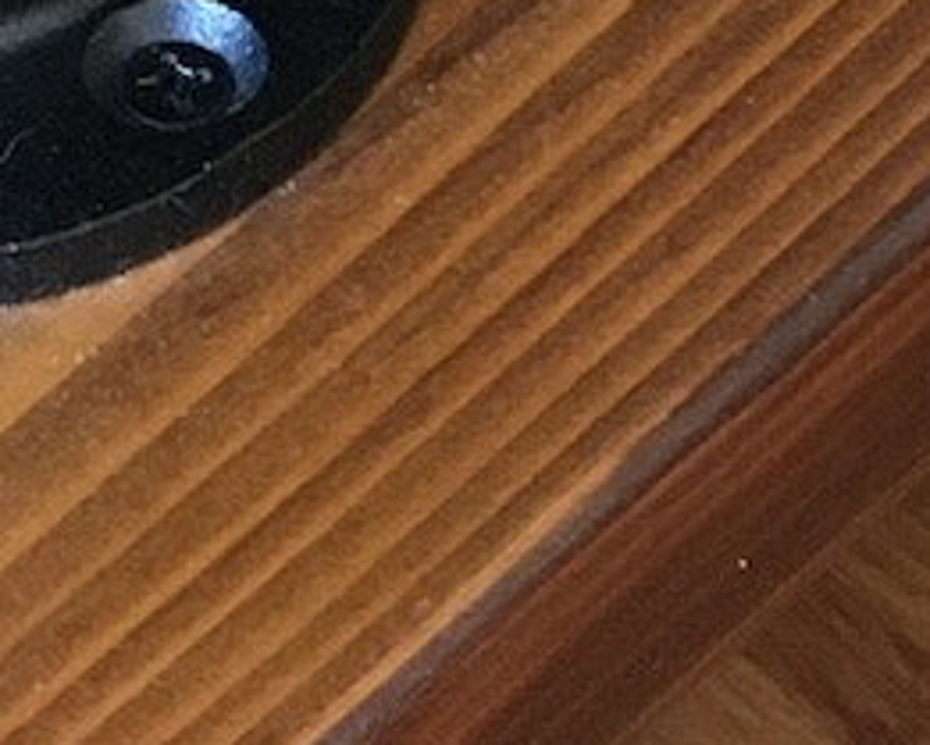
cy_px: -2306
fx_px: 5369
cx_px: 182
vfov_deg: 6.4
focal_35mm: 195
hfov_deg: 9.9
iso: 200
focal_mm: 4.15
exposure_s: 1/17
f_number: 2.2
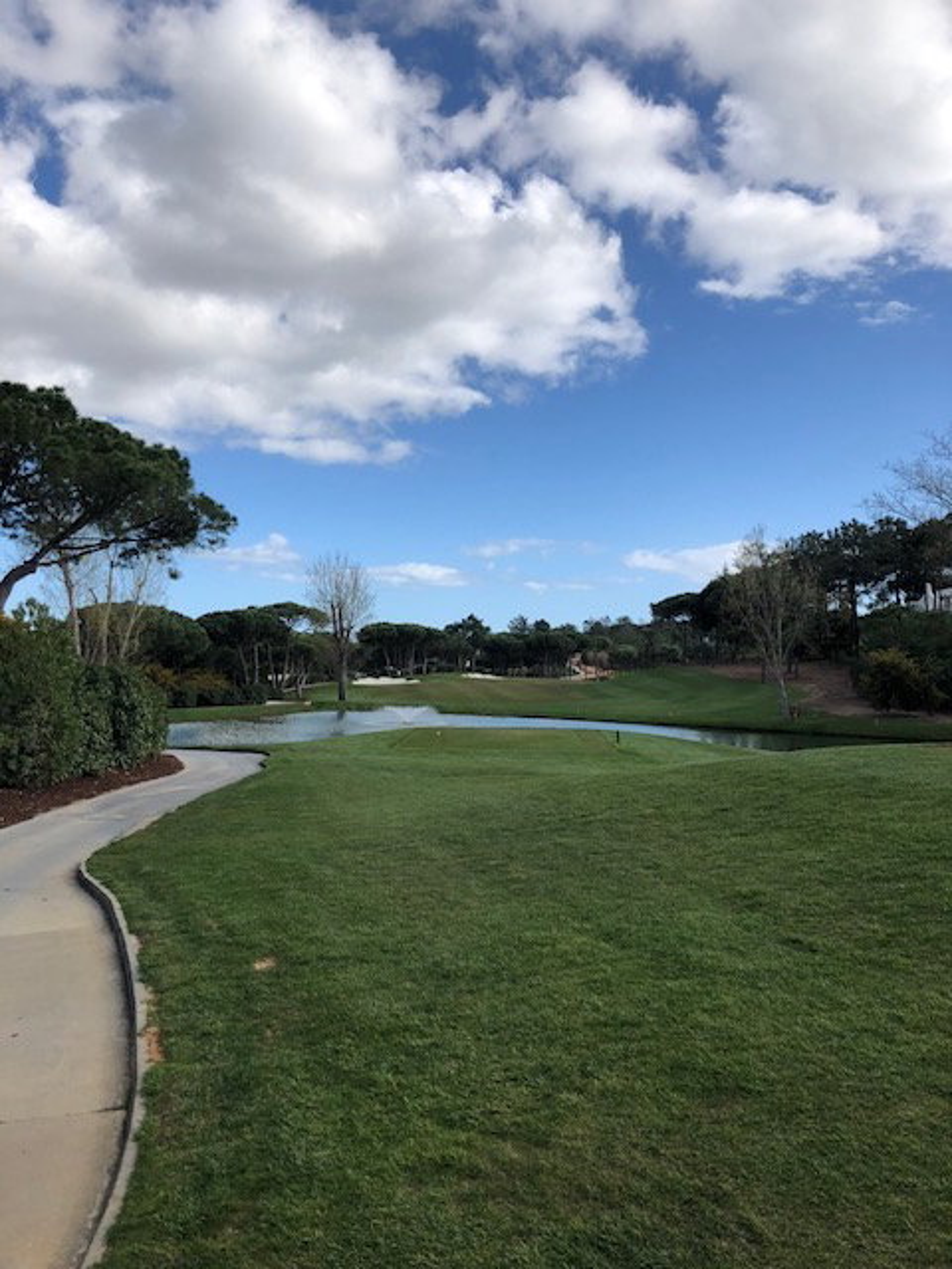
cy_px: 634
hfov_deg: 49.7
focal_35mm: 28
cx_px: 476
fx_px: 1027
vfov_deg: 63.4
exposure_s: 1/2208
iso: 20
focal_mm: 3.99
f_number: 1.8
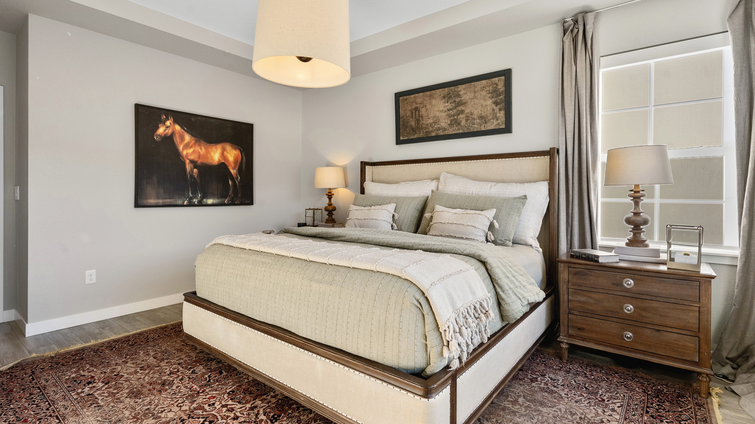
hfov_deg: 92.7
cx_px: 377
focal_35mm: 18
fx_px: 360
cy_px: 200
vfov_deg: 61.0
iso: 800
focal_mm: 17
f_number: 9
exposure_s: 1/40
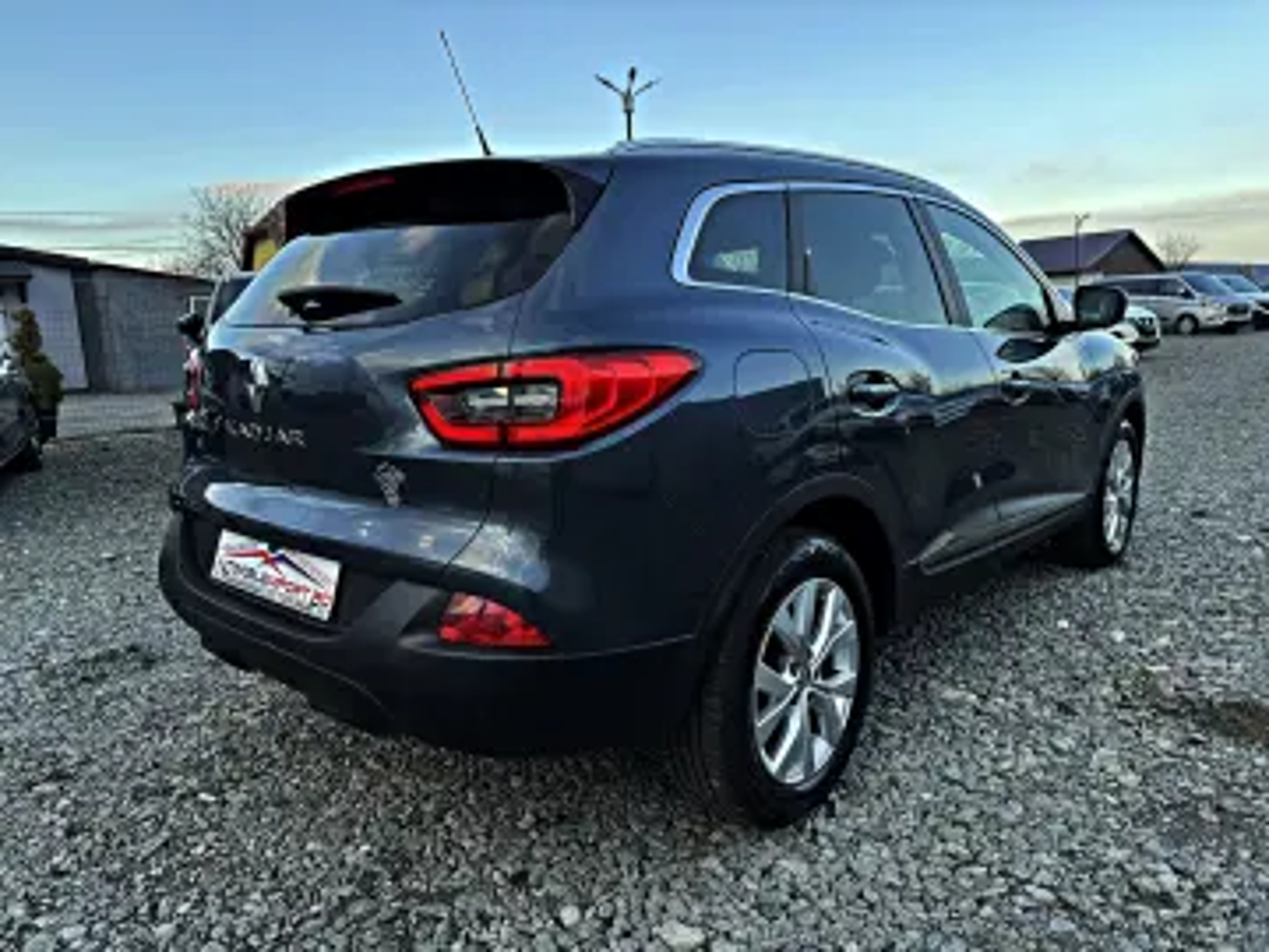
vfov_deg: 56.8
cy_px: 476
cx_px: 634
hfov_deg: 71.6
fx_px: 880
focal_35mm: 24
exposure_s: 1/308
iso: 80
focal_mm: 6.76
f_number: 1.78
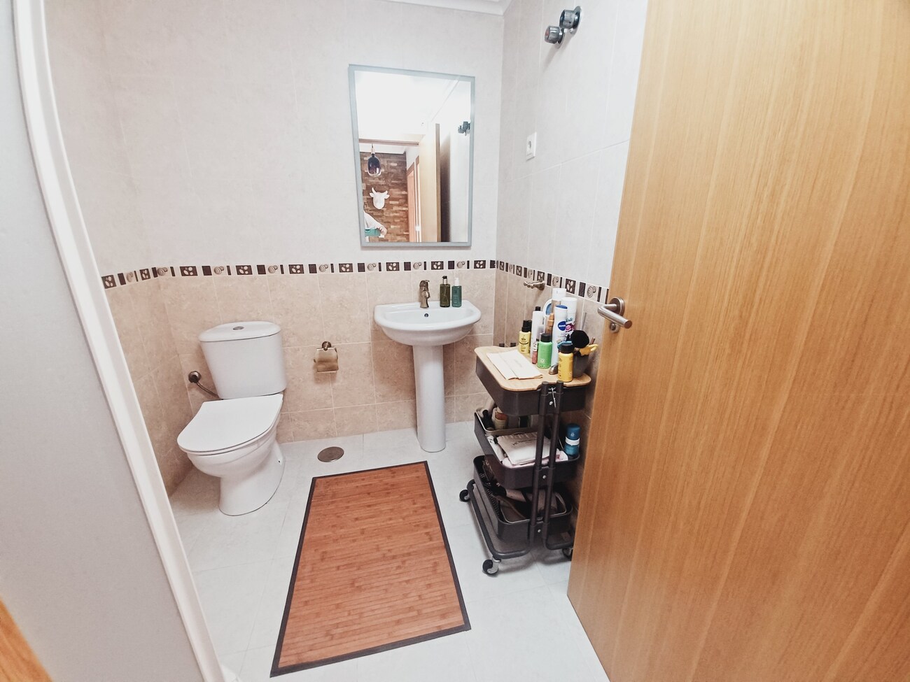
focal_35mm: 13
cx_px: 455
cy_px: 341
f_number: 2.2
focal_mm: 1.42
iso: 160
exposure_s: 1/50
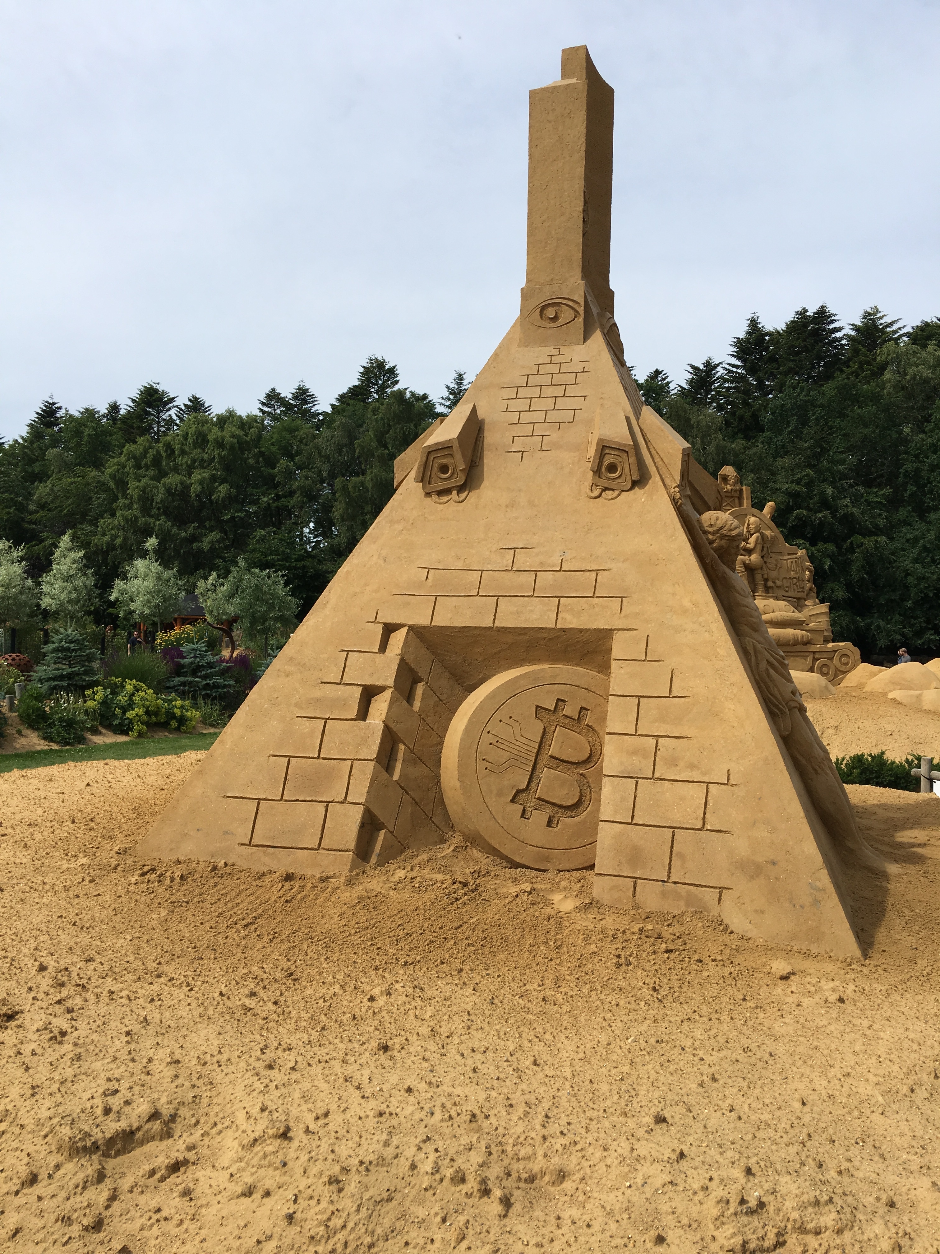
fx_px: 1050
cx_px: 470
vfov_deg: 61.7
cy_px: 627
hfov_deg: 48.2
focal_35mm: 29
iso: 25
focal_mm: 4.15
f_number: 2.2
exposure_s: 1/2747
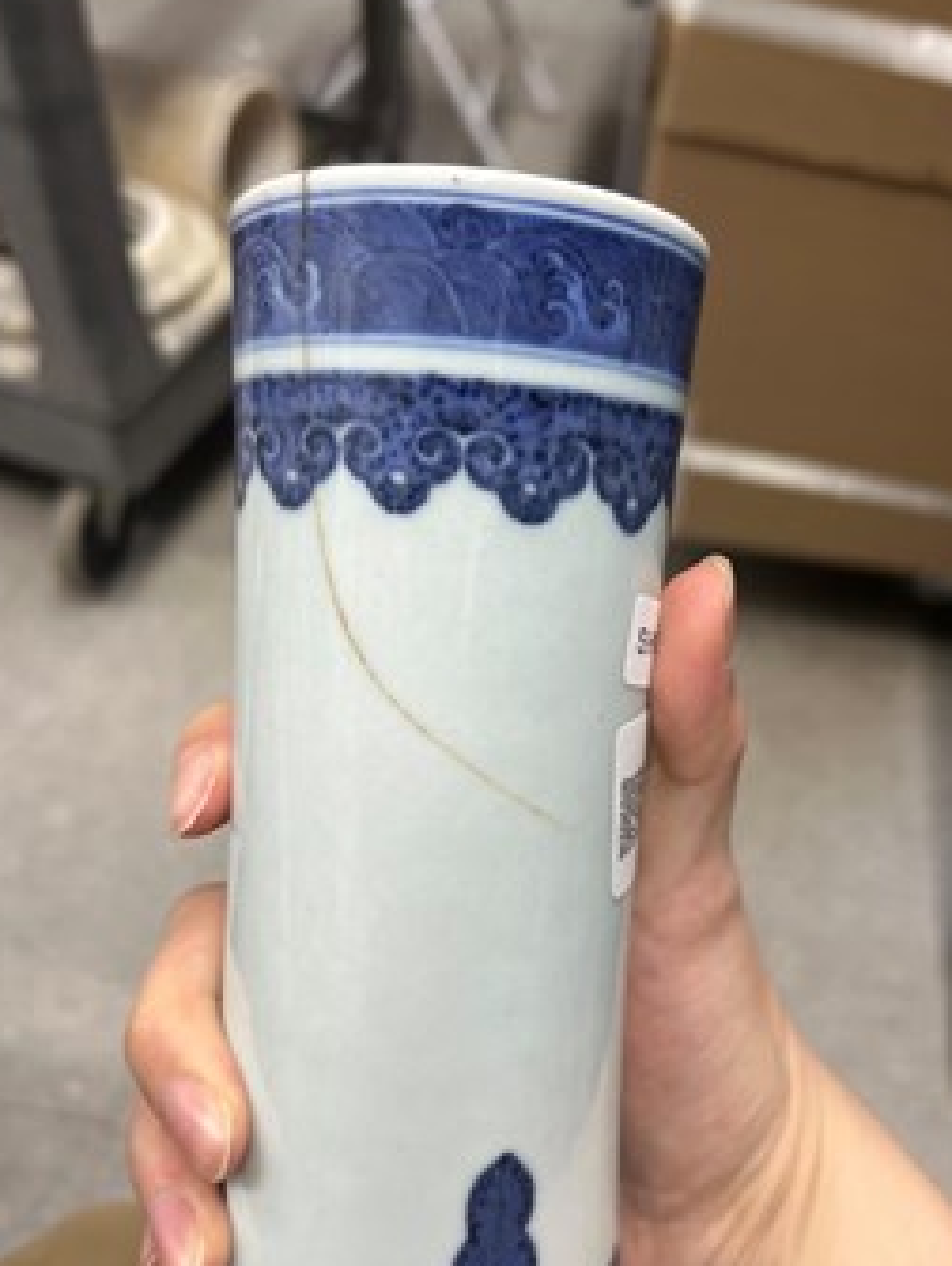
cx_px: 540
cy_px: 639
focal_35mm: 31
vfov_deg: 58.3
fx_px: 1135
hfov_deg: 45.4
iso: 64
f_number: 1.5
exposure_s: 1/60
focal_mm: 5.7
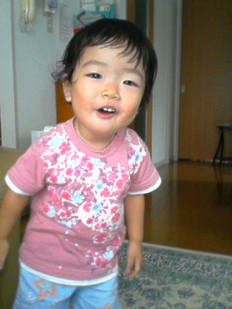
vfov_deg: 61.7
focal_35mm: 29
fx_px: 259
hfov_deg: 48.2
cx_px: 116
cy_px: 154
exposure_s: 1/23.8
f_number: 2.8
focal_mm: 1.5
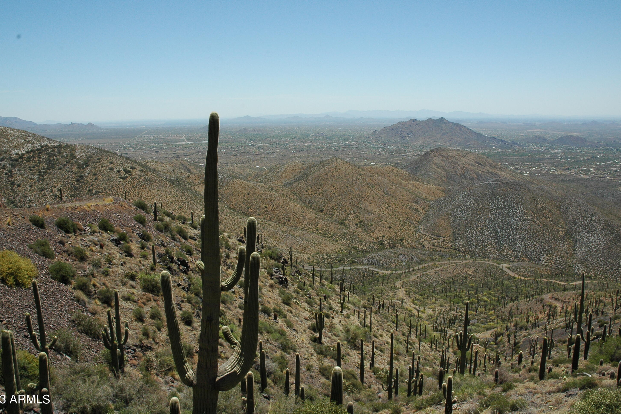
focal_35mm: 28
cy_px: 205
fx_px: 483
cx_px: 301
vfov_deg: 46.4
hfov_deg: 65.5
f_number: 11
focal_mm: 18
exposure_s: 1/500
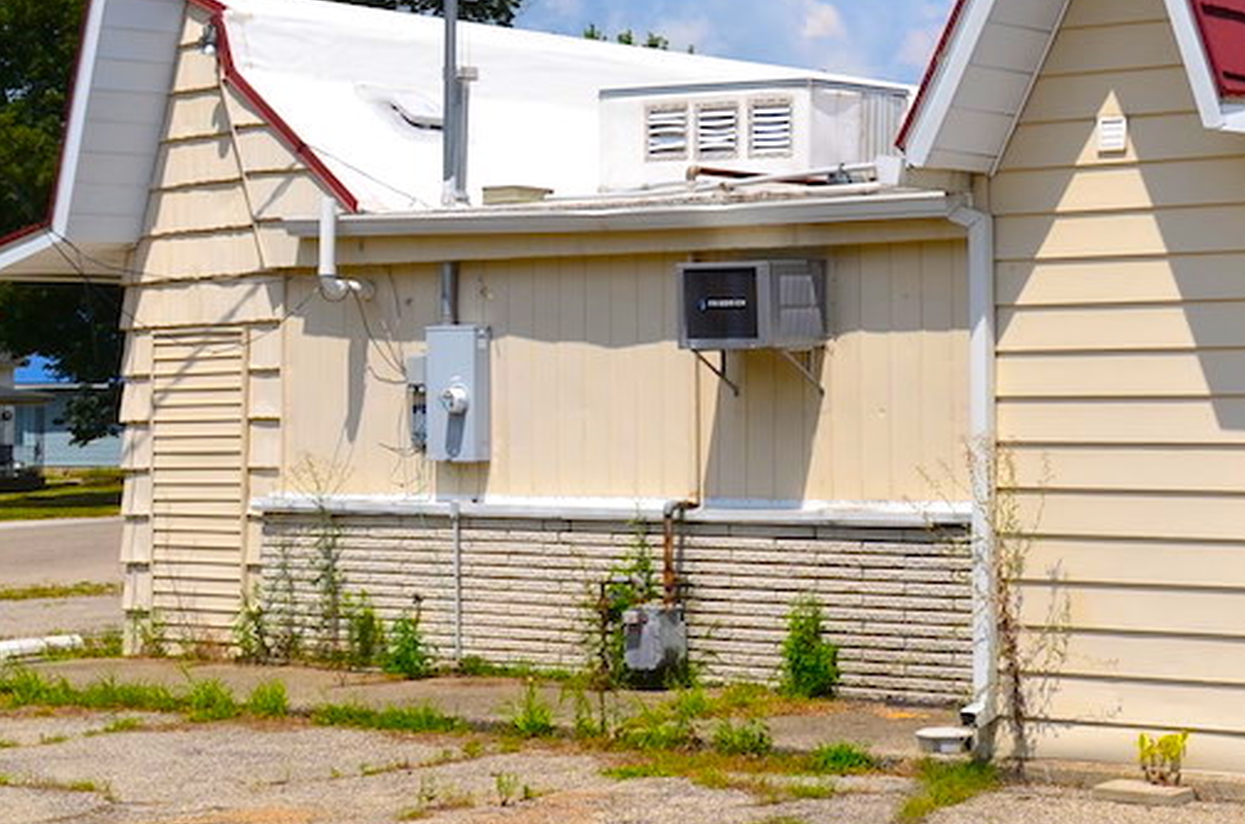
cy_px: 302
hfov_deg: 23.5
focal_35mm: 84
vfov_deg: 16.2
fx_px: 2899
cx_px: 1163
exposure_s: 1/500
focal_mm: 22
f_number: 11
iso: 140
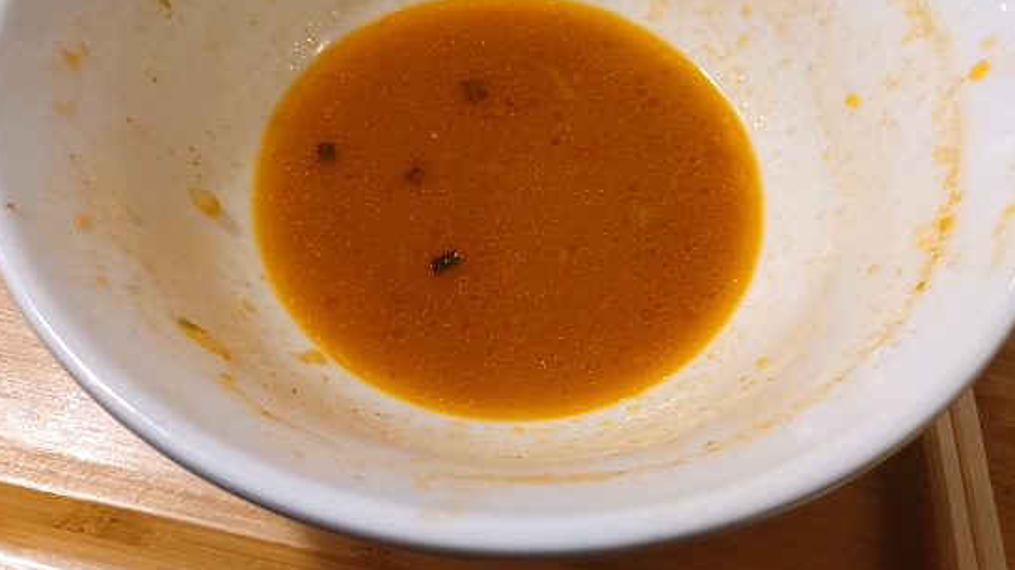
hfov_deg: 61.0
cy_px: 145
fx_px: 861
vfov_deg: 35.8
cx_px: 514
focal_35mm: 32
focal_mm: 4.58
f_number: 2
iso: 200
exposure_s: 1/24
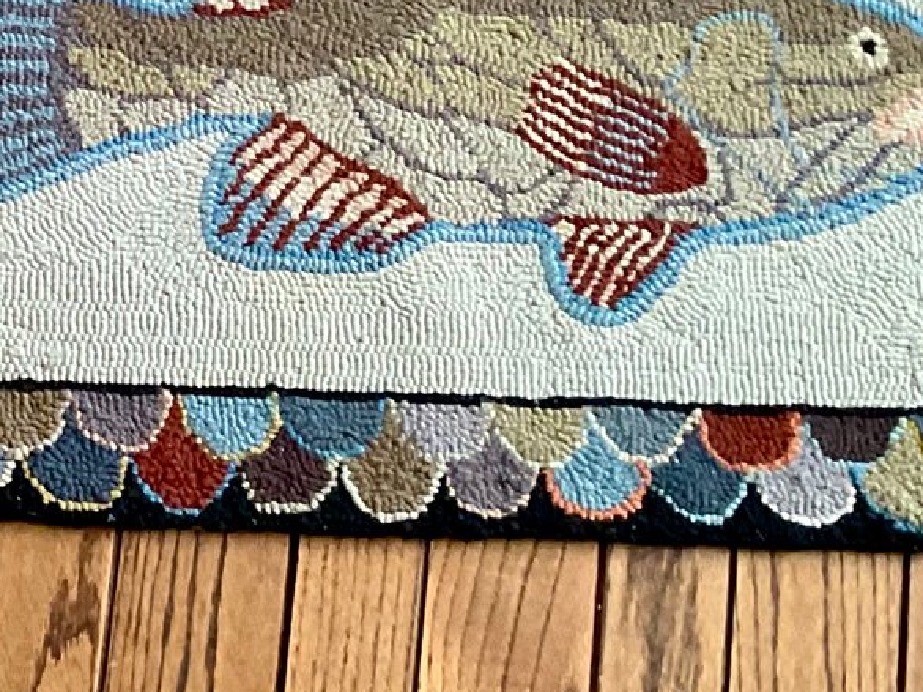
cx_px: -365
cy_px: -183
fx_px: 2639
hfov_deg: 18.1
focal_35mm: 99
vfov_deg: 14.4
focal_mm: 3
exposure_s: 1/50
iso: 100
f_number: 1.8
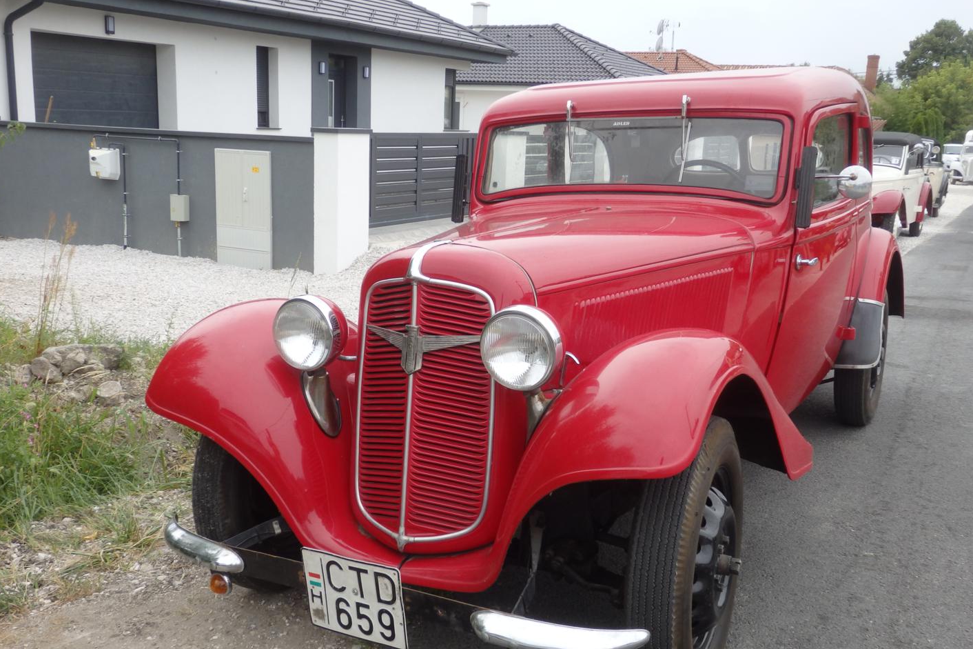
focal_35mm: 35
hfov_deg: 54.4
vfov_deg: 37.8
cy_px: 348
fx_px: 946
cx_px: 479
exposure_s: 1/500
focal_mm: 6
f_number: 3.4
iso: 125
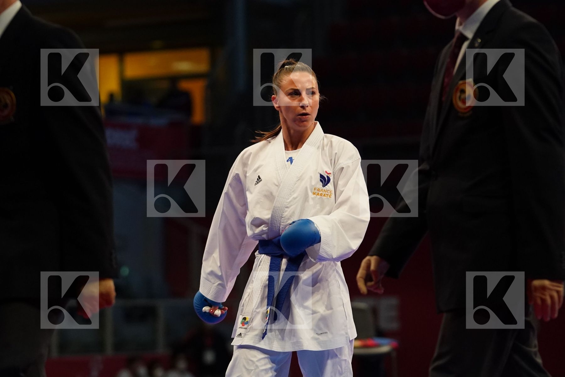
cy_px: 188
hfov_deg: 12.9
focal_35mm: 159
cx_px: 282
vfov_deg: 8.6
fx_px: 2495
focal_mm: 106
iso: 3200
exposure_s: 1/1000
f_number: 2.8
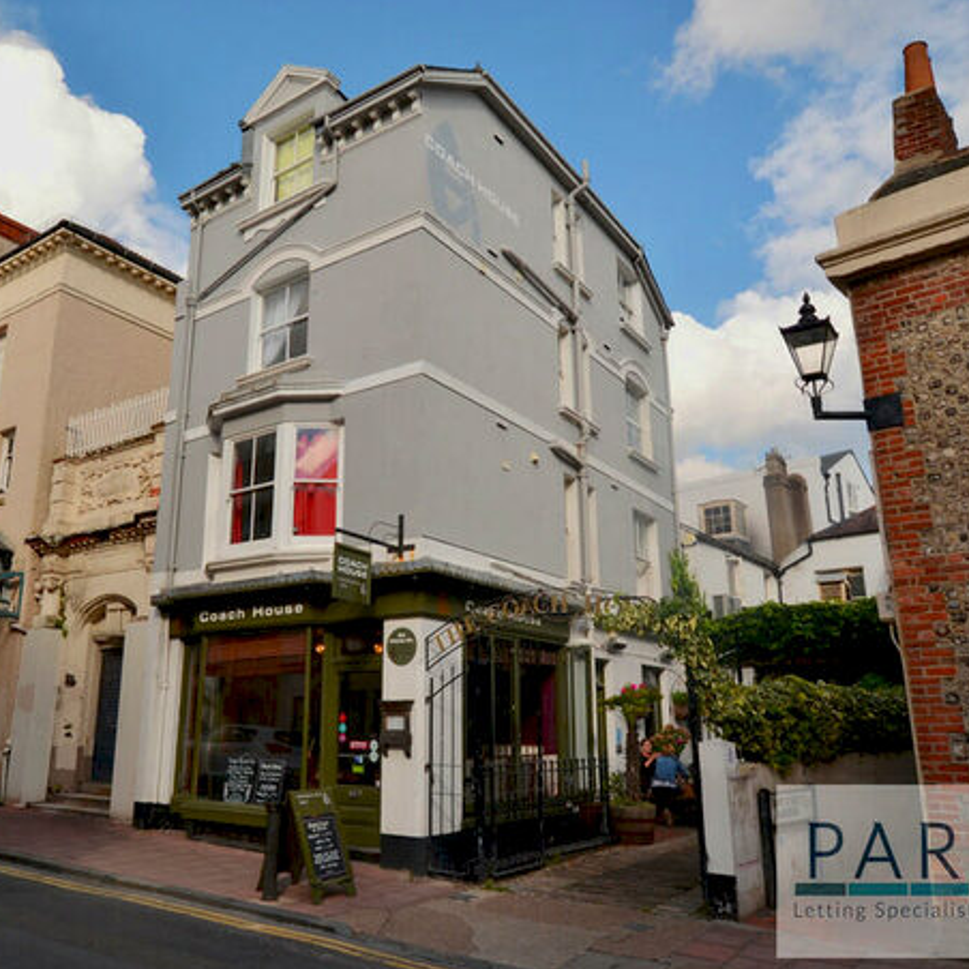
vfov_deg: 61.6
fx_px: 813
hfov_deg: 61.1
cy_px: 496
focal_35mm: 26
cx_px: 392
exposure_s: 1/200
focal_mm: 13
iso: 100
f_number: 9
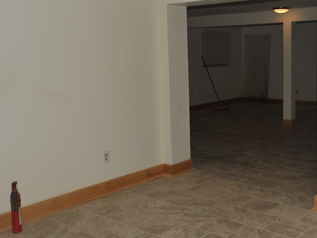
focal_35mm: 45
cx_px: 209
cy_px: 102
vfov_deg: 32.1
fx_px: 412
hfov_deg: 41.6
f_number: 9
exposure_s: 1/160
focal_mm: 32
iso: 200
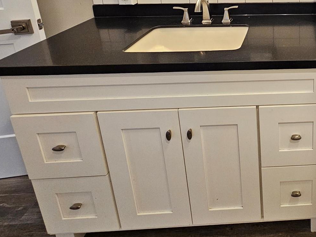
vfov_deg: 44.2
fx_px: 247
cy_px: 3
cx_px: 300
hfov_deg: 54.3
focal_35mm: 27
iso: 320
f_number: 2.2
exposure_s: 1/60
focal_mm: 2.2
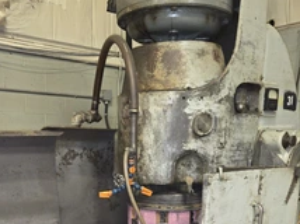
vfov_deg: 31.8
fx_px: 372
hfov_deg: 43.7
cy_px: 204
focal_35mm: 43
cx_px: 121
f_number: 1.8
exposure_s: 1/12
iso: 125
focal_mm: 5.4
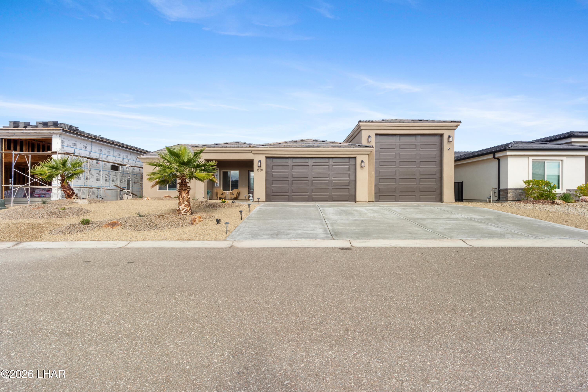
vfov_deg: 73.7
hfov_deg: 96.7
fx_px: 261
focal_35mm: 16
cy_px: 196
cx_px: 294
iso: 400
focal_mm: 16
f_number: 13
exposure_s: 1/80
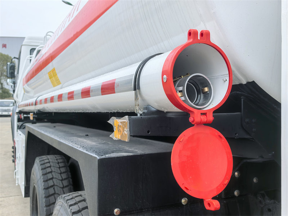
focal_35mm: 36
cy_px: 108
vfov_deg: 39.7
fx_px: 300
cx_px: 144
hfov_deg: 51.4
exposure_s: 1/100
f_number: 2
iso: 64
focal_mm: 6.98
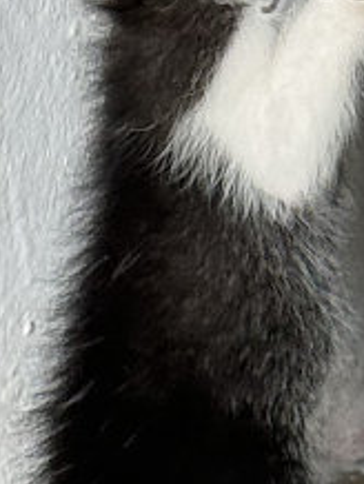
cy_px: -131
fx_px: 4926
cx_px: 371
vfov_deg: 5.6
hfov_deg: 4.2
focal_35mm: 352
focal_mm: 6.86
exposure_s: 1/100
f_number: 1.78
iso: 64
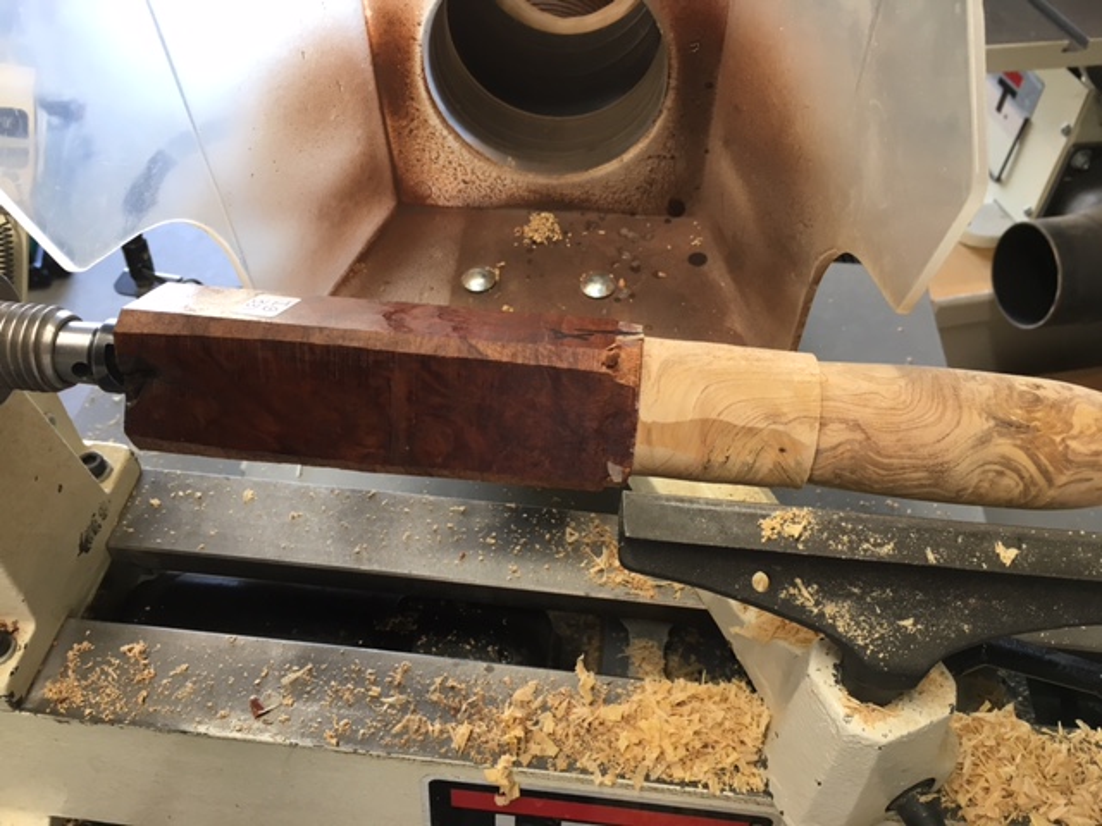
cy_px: 413
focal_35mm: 29
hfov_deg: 61.7
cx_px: 551
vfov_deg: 48.2
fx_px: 923
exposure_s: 1/30
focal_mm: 4.15
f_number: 2.2
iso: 32
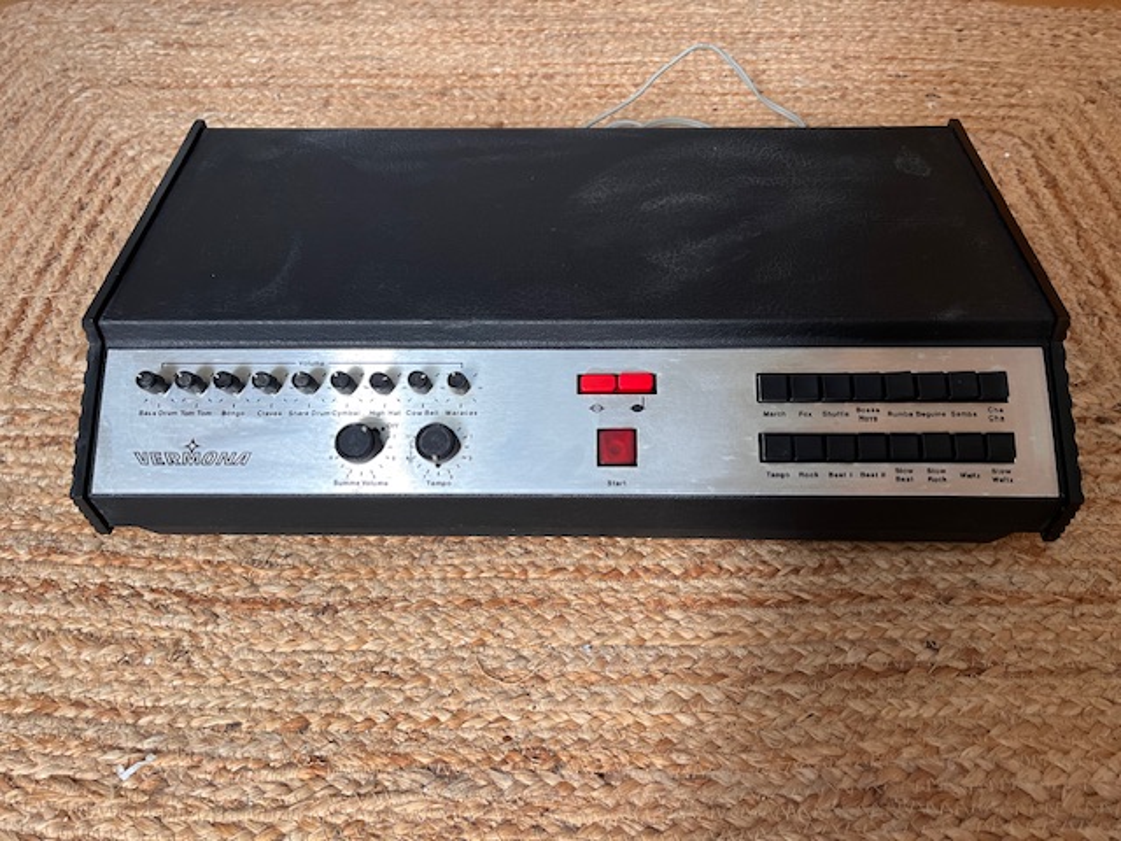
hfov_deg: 67.3
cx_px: 560
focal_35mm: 26
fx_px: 842
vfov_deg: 53.1
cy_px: 420
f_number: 1.6
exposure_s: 1/103
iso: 125
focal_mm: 5.1
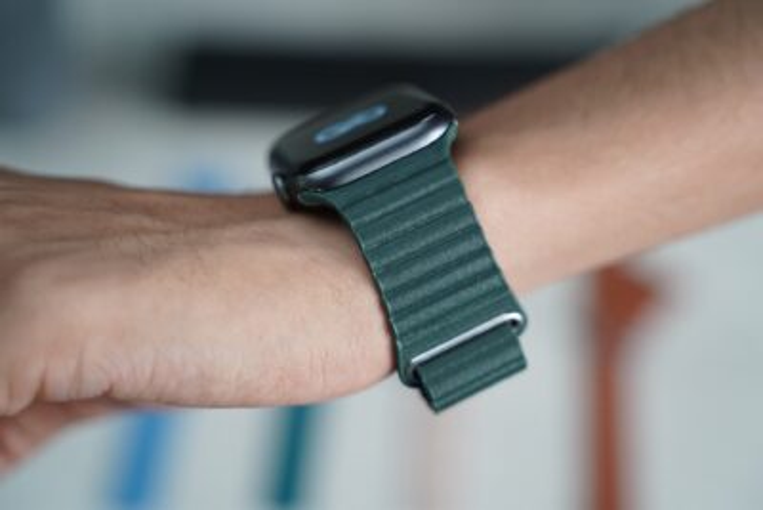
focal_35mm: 64
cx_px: 382
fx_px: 1357
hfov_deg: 31.4
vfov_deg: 21.3
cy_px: 255
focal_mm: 64
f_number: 3.5
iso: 1250
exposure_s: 1/90
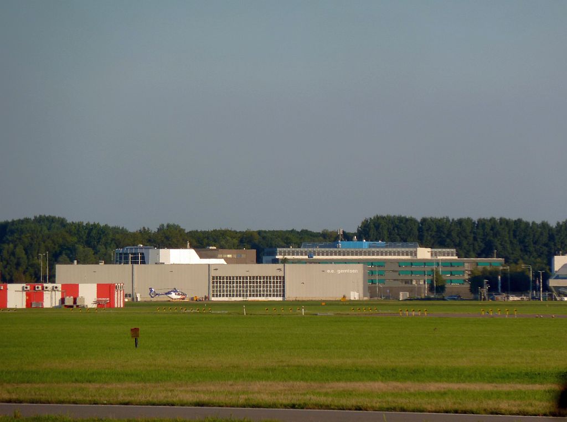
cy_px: 211
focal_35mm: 300
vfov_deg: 4.9
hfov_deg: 6.6
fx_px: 4900
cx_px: 284
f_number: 4.9
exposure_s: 1/250
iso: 80
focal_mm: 49.2
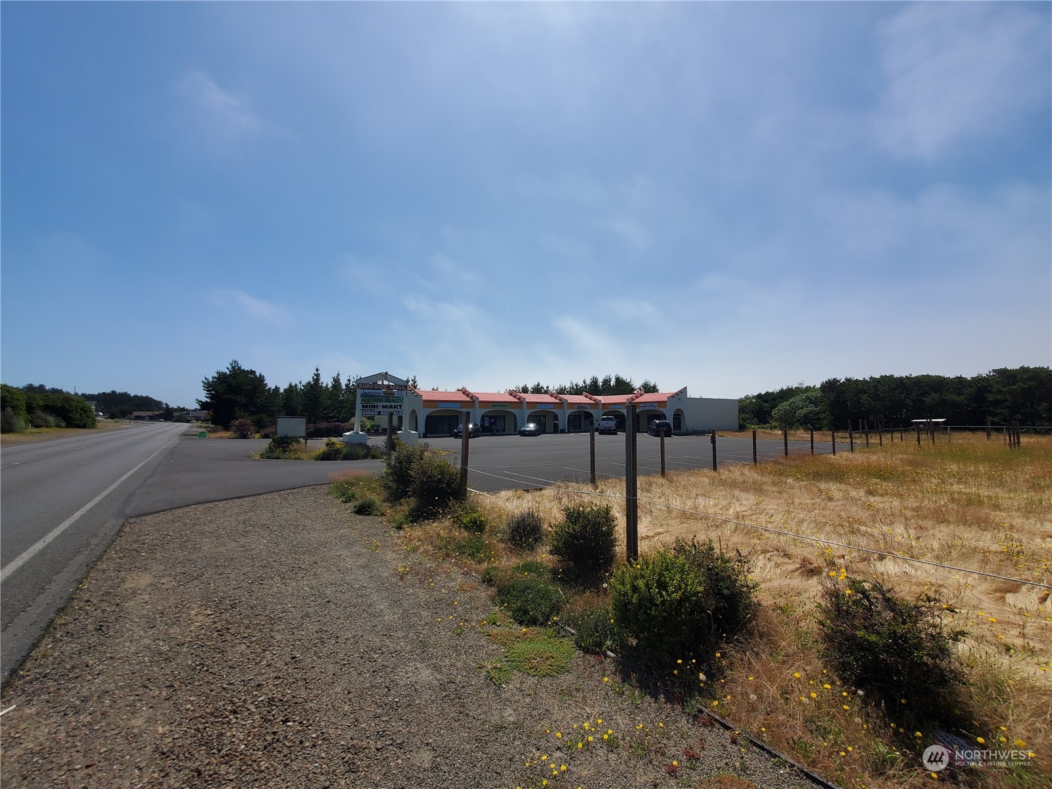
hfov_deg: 106.2
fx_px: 395
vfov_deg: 89.9
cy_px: 394
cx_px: 526
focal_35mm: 13
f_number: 2.2
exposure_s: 1/1884
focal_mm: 1.8
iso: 50
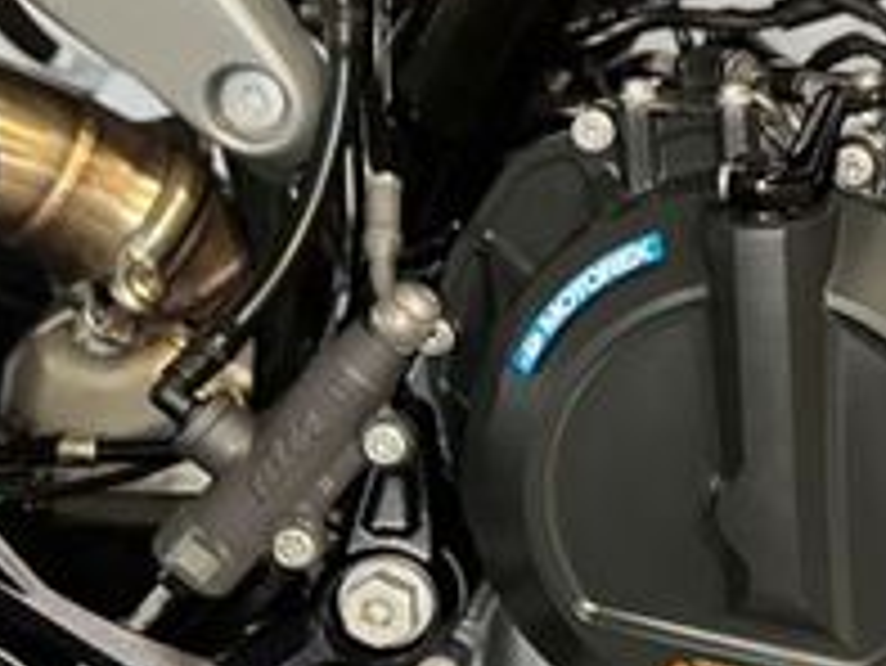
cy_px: 338
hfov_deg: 23.5
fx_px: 1998
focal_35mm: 78
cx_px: 971
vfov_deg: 18.9
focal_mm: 6.86
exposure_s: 1/16
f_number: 1.78
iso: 100
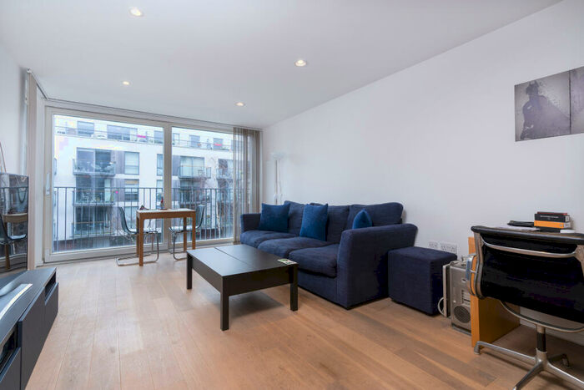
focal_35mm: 16
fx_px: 260
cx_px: 292
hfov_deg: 96.7
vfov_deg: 73.8
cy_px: 195
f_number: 8
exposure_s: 1/10
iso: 100
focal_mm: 16
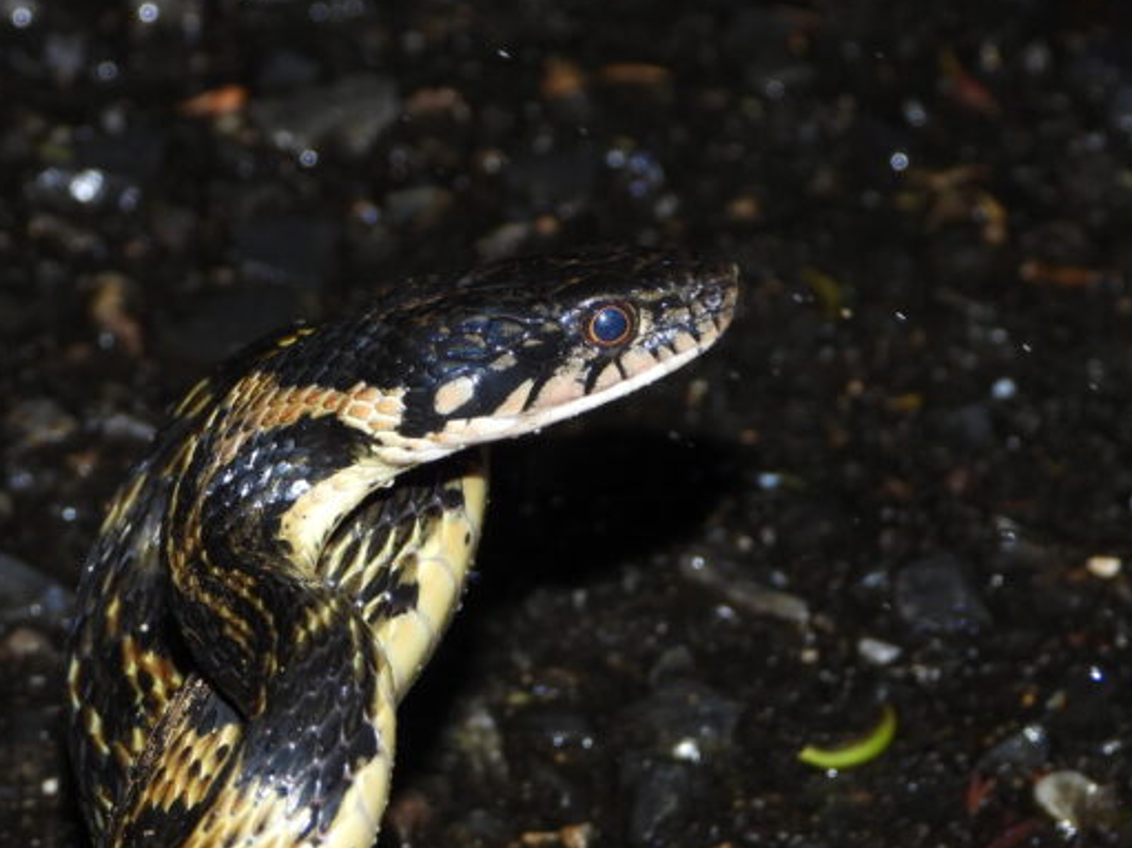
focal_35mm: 353
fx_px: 11541
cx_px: 412
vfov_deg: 4.2
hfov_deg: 5.6
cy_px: 589
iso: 200
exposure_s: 1/125
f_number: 4.5
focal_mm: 42.2
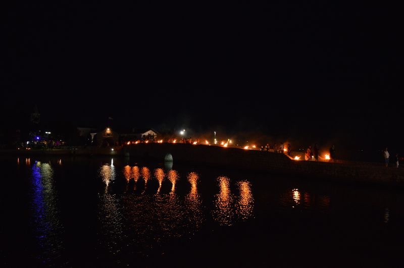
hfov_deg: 67.5
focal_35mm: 27
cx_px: 202
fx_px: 303
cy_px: 134
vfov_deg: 47.8
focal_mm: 18
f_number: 3.5
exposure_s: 1/30
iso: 1600
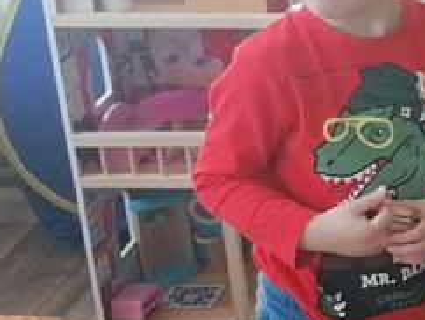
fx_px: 1831
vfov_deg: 10.0
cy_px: 142
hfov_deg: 11.1
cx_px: 1034
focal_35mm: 149
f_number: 1.8
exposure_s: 1/50
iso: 100
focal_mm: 4.75
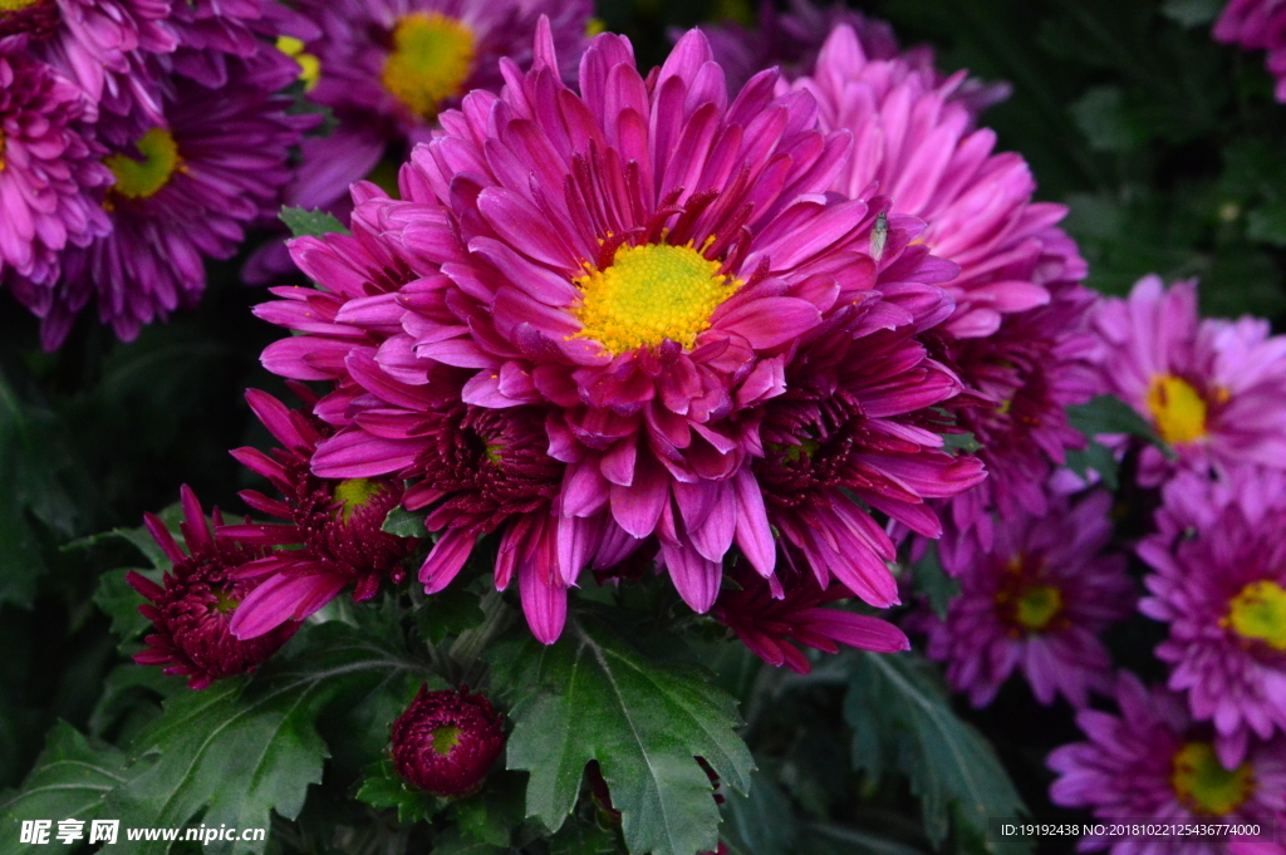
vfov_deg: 9.6
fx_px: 5086
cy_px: 428
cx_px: 643
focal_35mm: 142
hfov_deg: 14.4
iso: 3600
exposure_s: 1/250
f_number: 22
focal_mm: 95
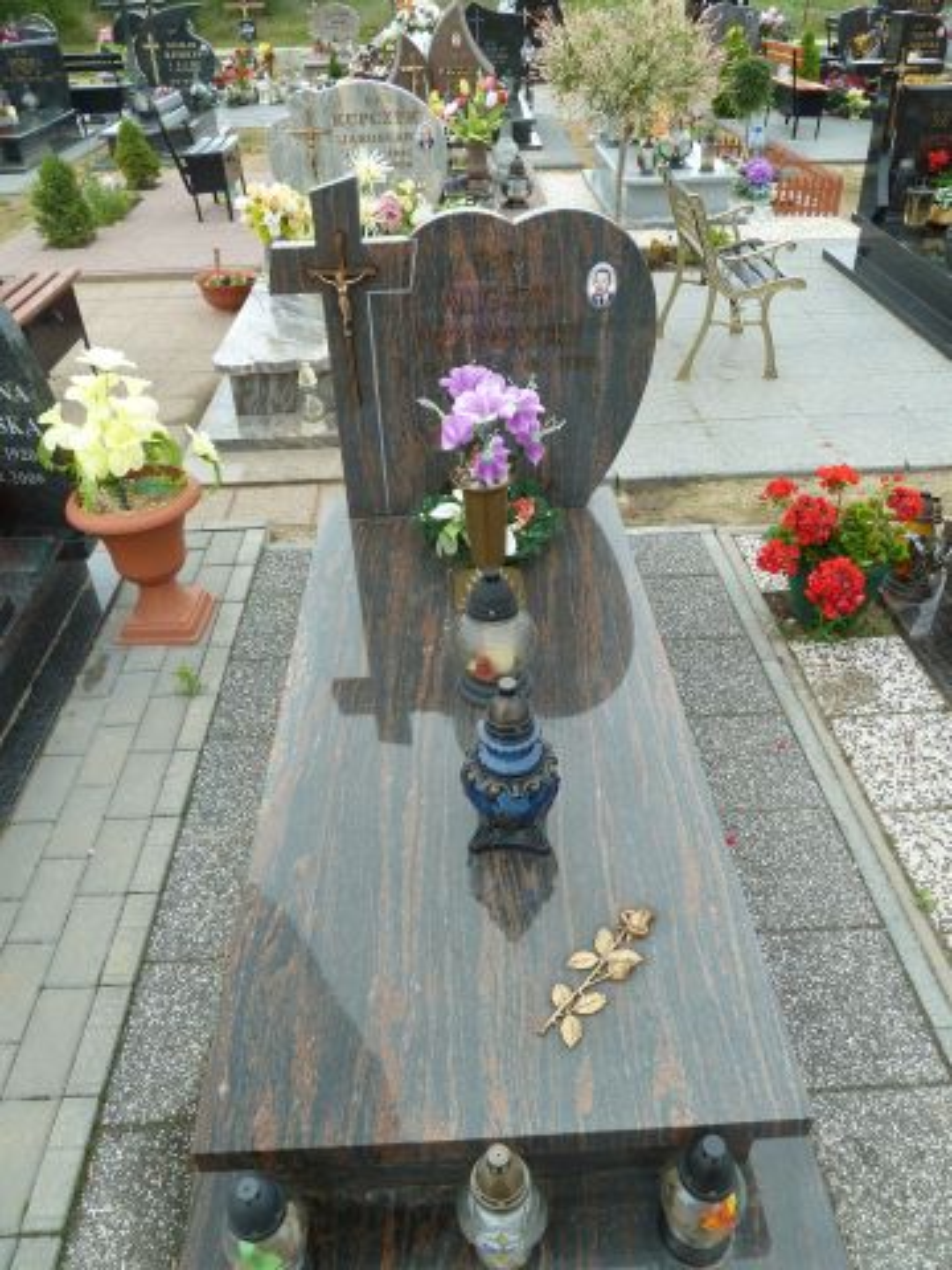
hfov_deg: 54.9
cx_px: 476
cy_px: 635
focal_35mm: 25
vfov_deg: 69.4
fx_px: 917
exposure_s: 1/100
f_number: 3.5
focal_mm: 4.1
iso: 80
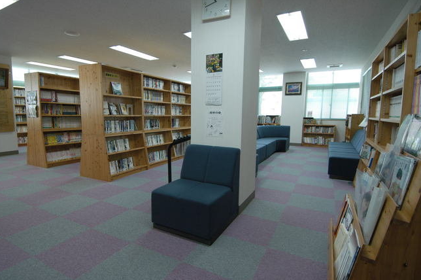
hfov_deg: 86.9
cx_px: 204
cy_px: 141
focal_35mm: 19
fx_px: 222
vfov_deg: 64.4
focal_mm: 12
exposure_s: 1/60
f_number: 4
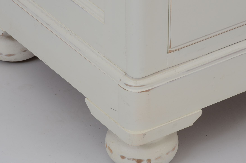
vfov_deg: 6.2
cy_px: 79
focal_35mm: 222
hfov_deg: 9.3
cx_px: 124
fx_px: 1512
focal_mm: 105
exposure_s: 1/60
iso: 200
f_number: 10
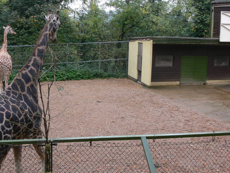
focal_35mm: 49
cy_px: 62
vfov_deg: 29.5
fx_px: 326
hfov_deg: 38.9
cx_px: 105
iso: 80
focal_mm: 7.4
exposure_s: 1/60
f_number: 4
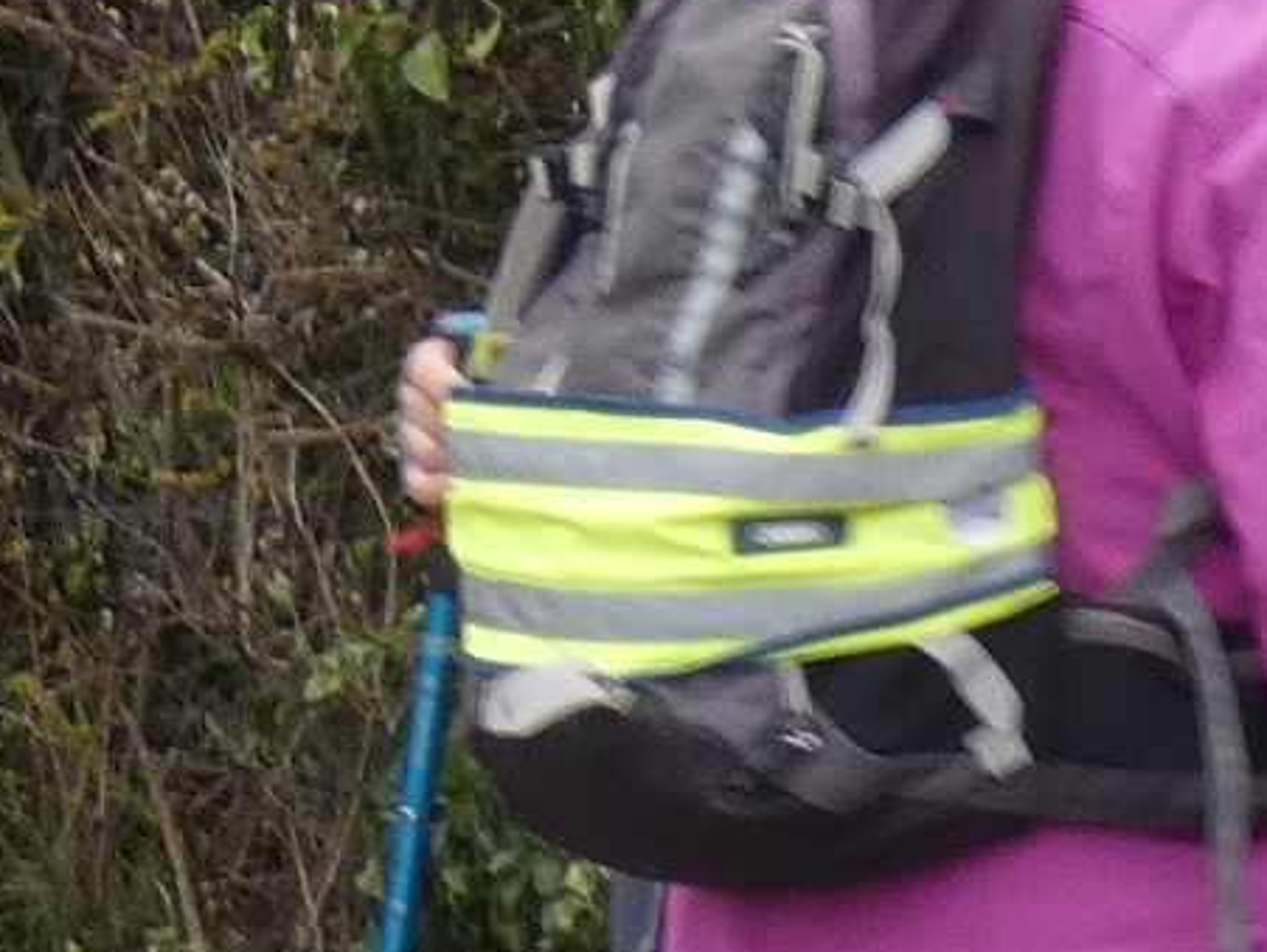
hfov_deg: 4.2
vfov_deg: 3.2
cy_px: 185
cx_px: -199
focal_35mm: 467
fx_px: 17107
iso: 80
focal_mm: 10.8
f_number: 4.1
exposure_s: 1/80
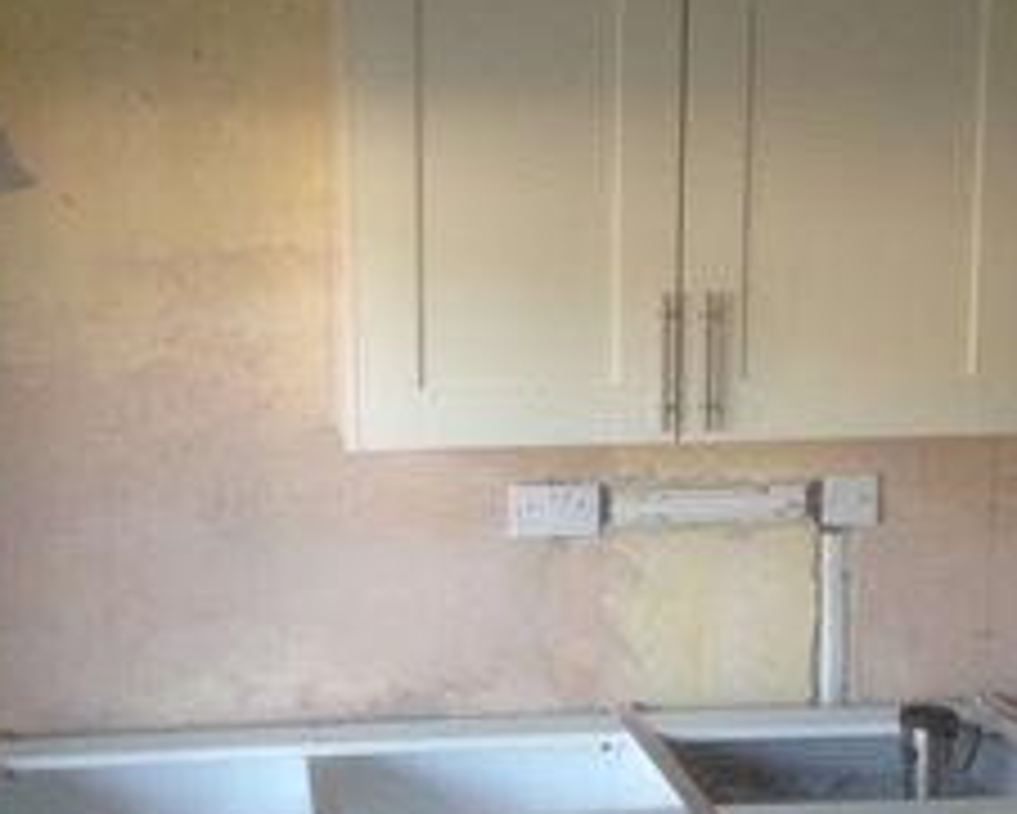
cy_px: 436
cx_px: 410
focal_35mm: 57
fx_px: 1716
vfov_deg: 26.7
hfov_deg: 32.9
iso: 64
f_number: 2.4
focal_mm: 4.12
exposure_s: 1/20
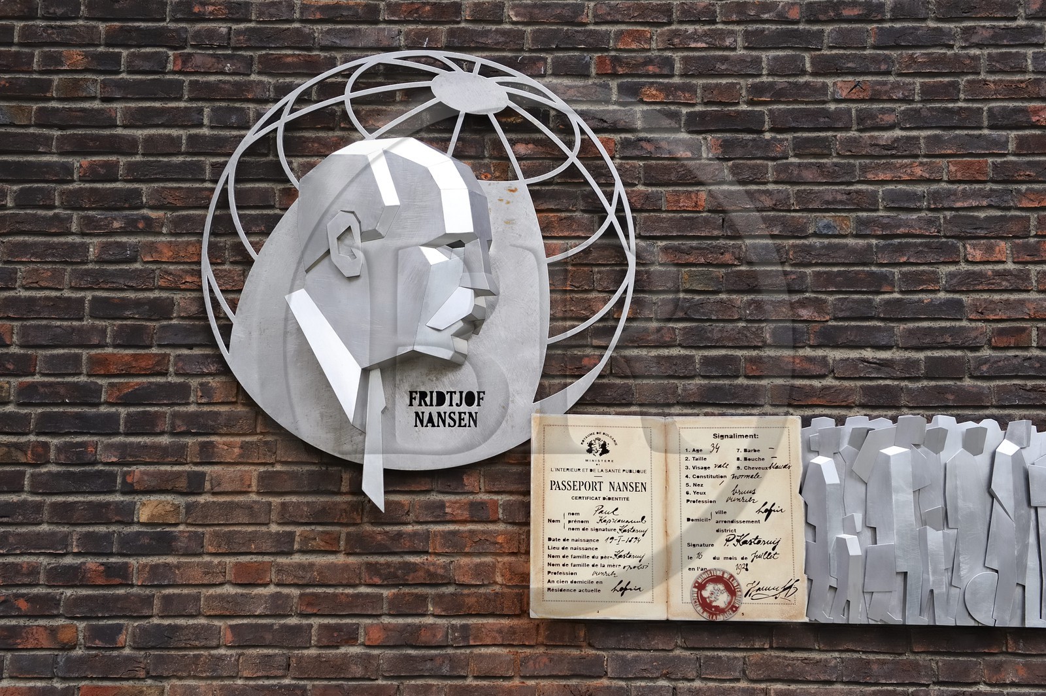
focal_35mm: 48
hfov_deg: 41.1
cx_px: 523
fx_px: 1393
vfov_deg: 28.0
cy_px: 348
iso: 400
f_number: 7.1
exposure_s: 1/100
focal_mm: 48
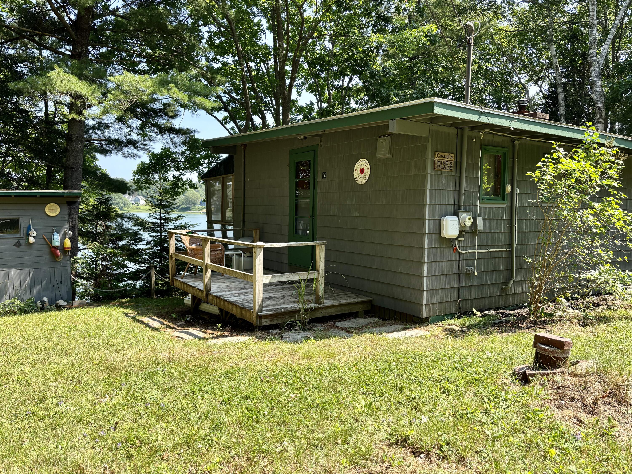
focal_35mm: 26
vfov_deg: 53.1
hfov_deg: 67.3
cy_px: 237
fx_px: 475
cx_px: 316
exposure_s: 1/851
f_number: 1.6
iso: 50
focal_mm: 5.96
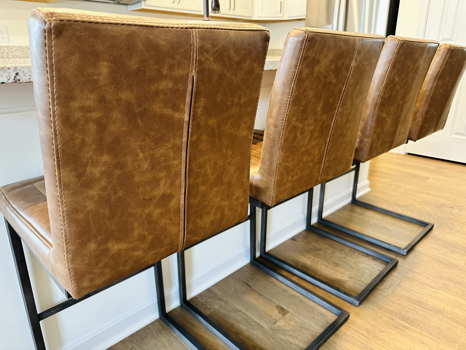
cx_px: 233
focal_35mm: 24
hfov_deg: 71.6
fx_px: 323
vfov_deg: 56.8
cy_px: 175
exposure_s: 1/60
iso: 400
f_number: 1.78
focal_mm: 6.86
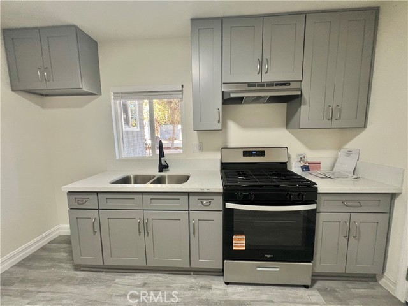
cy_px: 153
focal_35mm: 13
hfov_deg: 106.2
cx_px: 204
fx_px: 153
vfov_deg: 89.9
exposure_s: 1/99
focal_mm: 1.57
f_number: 1.8
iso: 125
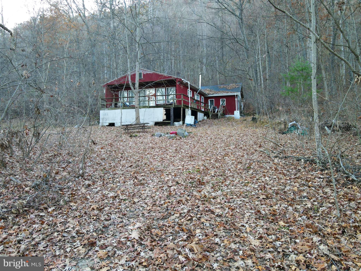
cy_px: 136
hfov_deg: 71.6
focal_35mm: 24
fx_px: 250
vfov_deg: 56.8
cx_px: 180
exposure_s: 1/15
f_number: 2.8
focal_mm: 4.5
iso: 120
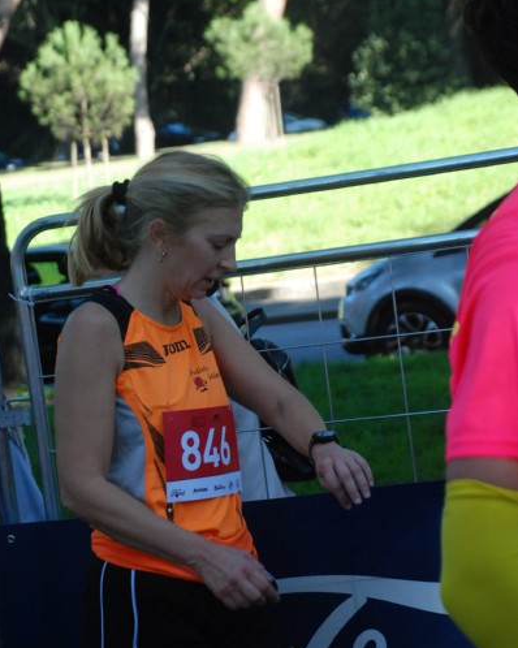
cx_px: 258
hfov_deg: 13.0
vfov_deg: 16.2
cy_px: 316
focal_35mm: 119
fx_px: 2282
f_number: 5.6
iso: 1000
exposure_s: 1/500
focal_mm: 70
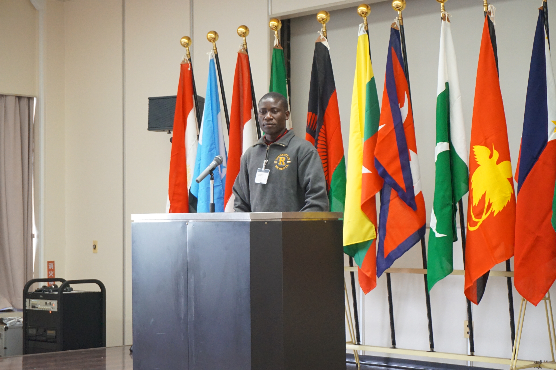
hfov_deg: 29.9
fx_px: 1042
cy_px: 185
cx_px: 278
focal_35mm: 68
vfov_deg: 20.1
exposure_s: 1/160
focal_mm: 45
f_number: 5.6
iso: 2500
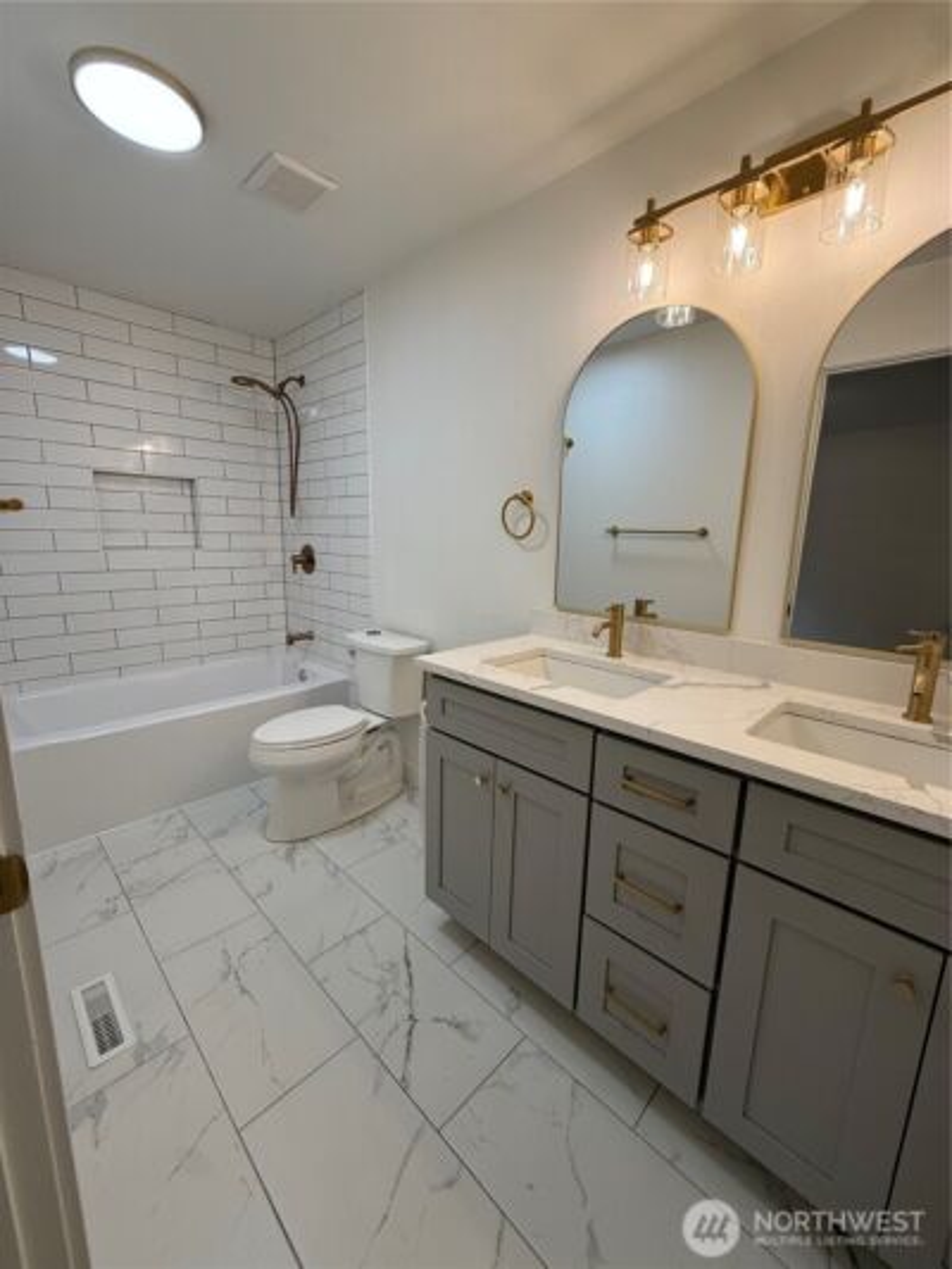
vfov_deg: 102.1
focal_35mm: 14
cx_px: 476
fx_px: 513
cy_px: 634
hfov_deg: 85.7
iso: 80
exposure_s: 1/120
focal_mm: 2.22
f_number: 2.2
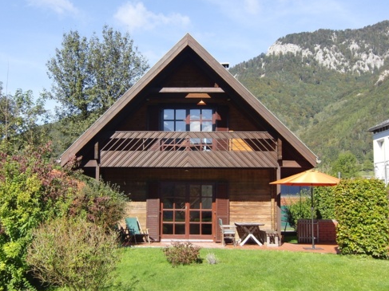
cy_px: 152
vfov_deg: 31.5
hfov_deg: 41.2
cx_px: 171
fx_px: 517
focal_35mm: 46
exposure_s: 1/400
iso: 100
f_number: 3.8
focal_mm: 7.1
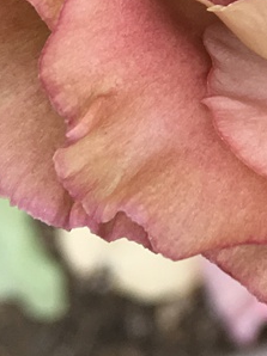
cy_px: -214
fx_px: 1370
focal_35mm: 133
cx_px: 486
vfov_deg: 13.7
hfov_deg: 10.5
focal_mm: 4.15
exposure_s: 1/120
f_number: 2.2
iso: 32
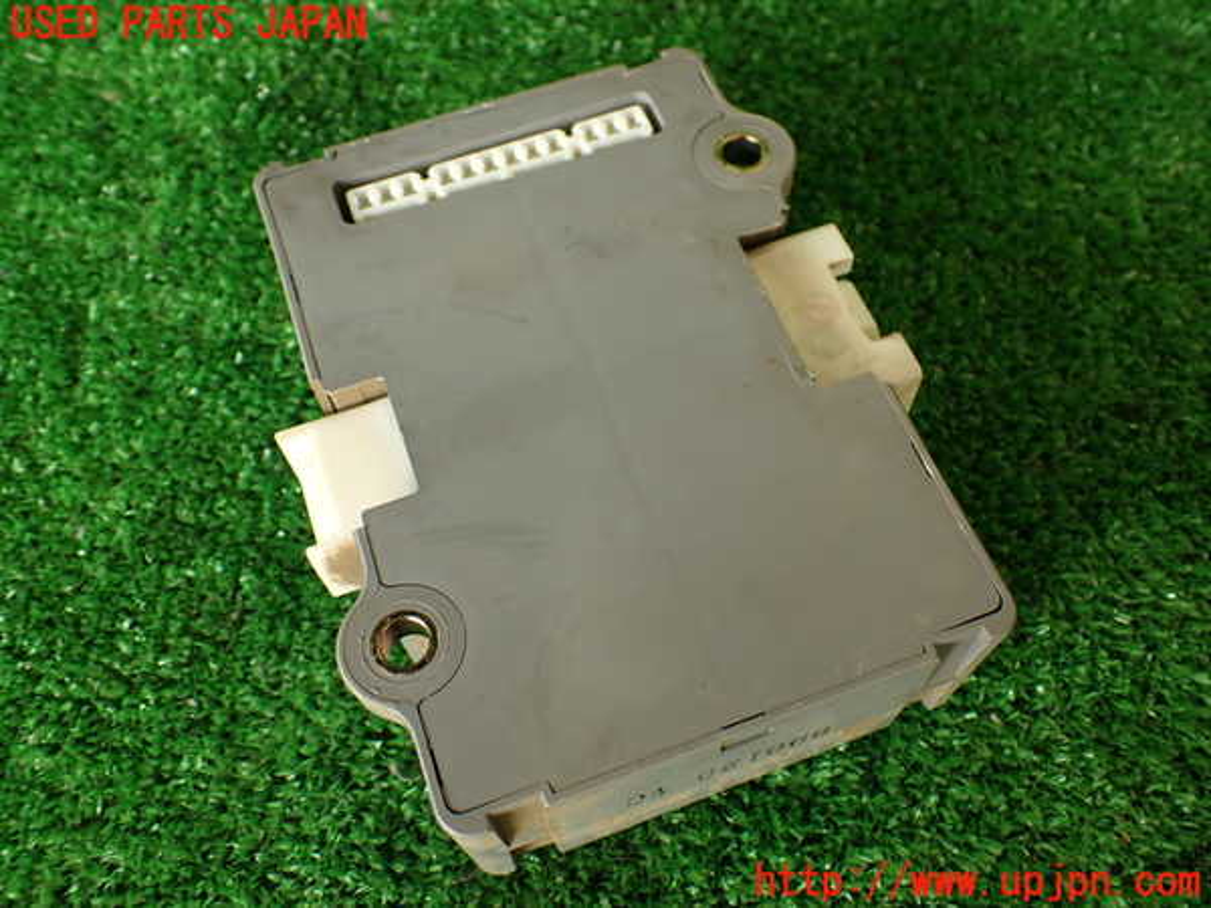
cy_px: 454
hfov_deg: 56.8
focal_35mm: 32
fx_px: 1119
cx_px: 606
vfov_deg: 44.2
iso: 125
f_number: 2.4
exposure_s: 1/60
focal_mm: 5.79
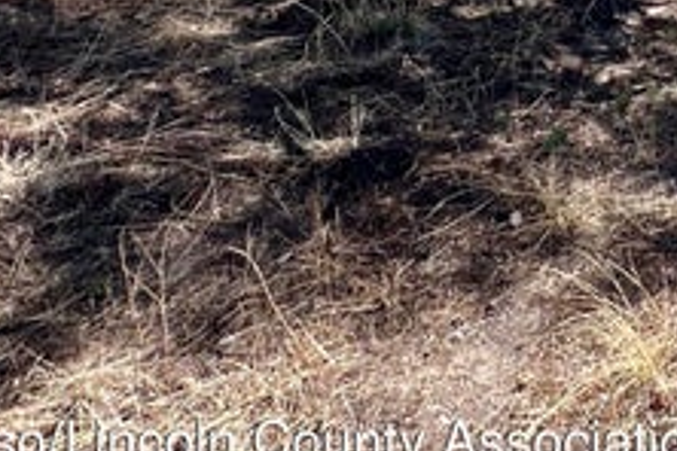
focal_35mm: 56
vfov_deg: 17.5
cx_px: 965
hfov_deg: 27.2
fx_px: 1053
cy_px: -445
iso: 40
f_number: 2.2
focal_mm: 2.22
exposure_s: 1/1033
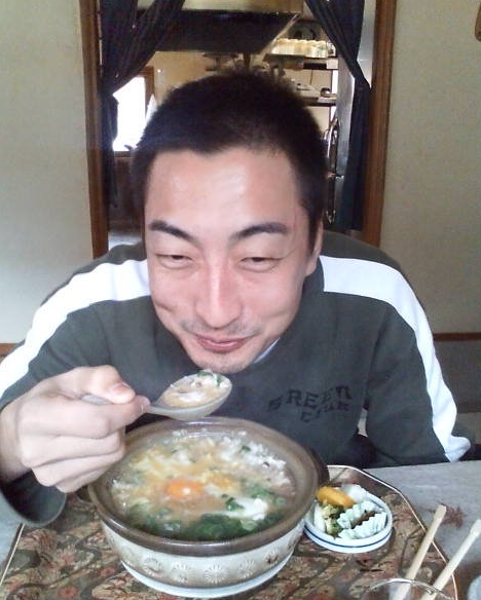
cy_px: 314
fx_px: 551
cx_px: 237
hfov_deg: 47.2
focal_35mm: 31
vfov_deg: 57.1
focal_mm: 3.73
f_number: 3.5
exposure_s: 1/120
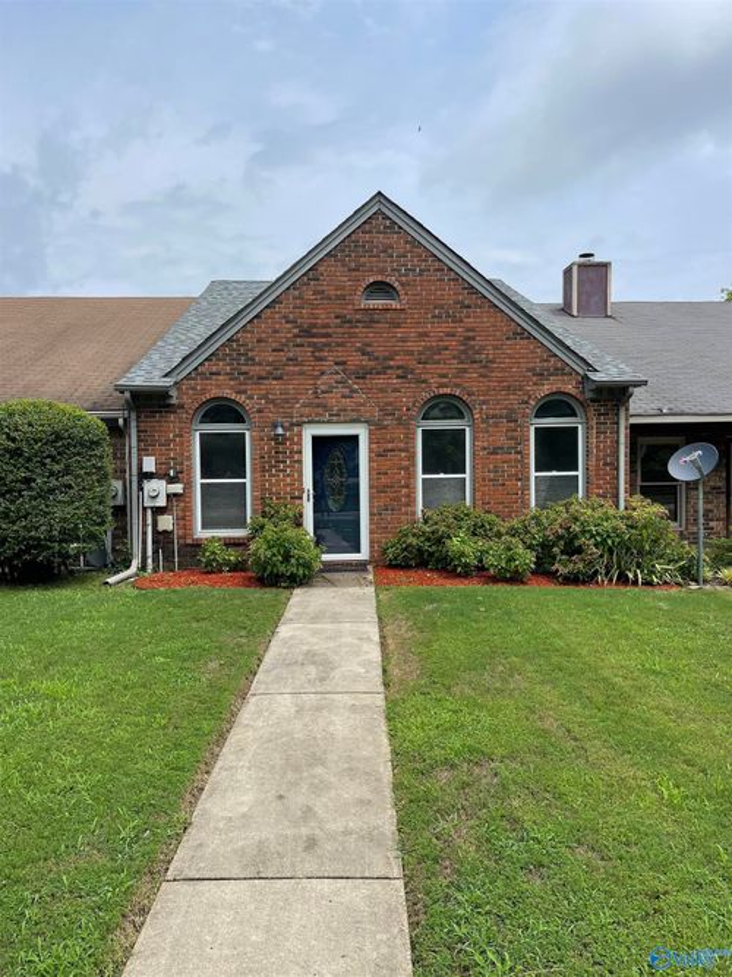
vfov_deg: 67.3
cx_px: 366
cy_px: 488
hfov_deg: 53.0
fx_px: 733
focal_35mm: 26
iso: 32
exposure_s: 1/4717
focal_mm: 5.1
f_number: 1.6
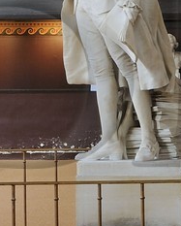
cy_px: 10
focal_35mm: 270
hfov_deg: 5.7
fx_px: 1804
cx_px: 154
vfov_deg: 7.1
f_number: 18
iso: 200
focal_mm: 42
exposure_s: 1.6
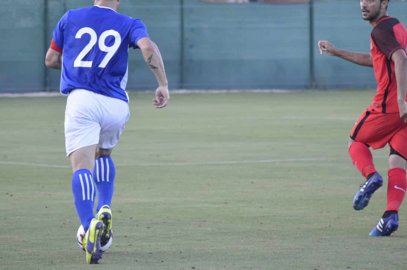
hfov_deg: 6.3
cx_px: 184
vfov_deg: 4.2
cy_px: 78
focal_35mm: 328
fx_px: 3699
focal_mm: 145
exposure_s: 1/500
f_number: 5
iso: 1400
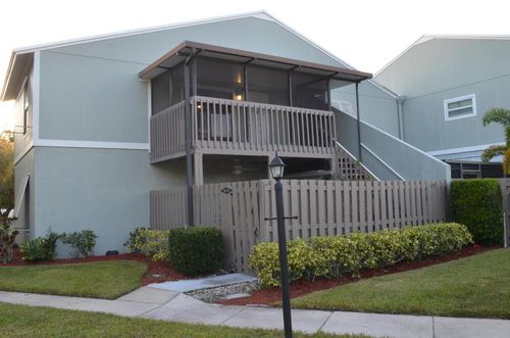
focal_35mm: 33
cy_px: 169
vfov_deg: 39.8
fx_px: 466
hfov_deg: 57.3
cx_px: 255
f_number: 13
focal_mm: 22
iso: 500
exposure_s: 1/50
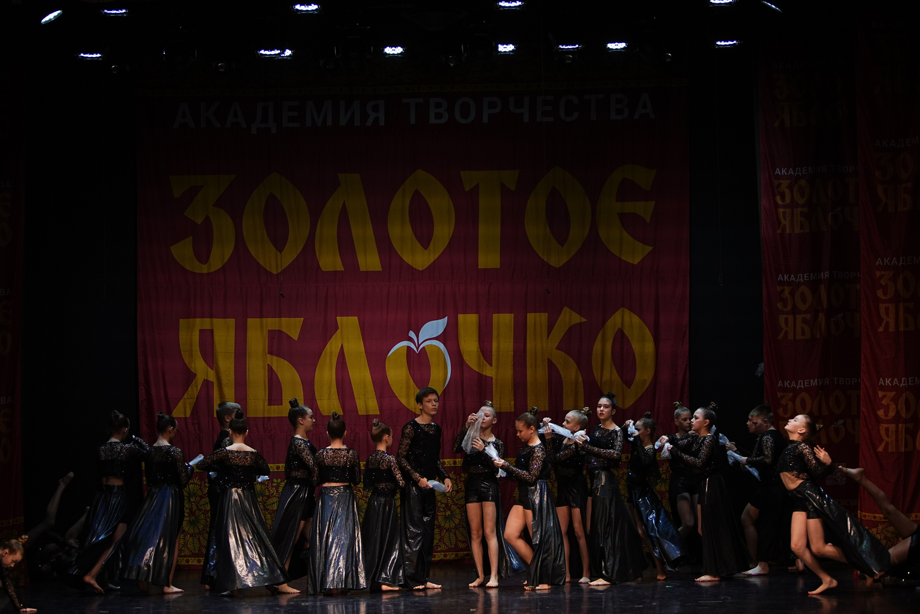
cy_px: 307
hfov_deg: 23.9
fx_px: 2172
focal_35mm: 85
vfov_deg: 16.1
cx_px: 460
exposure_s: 1/400
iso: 1250
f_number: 2.8
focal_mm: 85
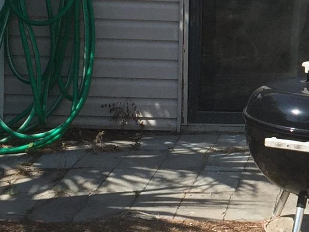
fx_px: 1196
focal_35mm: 134
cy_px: -8
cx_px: 433
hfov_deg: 14.0
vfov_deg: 11.0
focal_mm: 4.15
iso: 32
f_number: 2.2
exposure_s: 1/1980
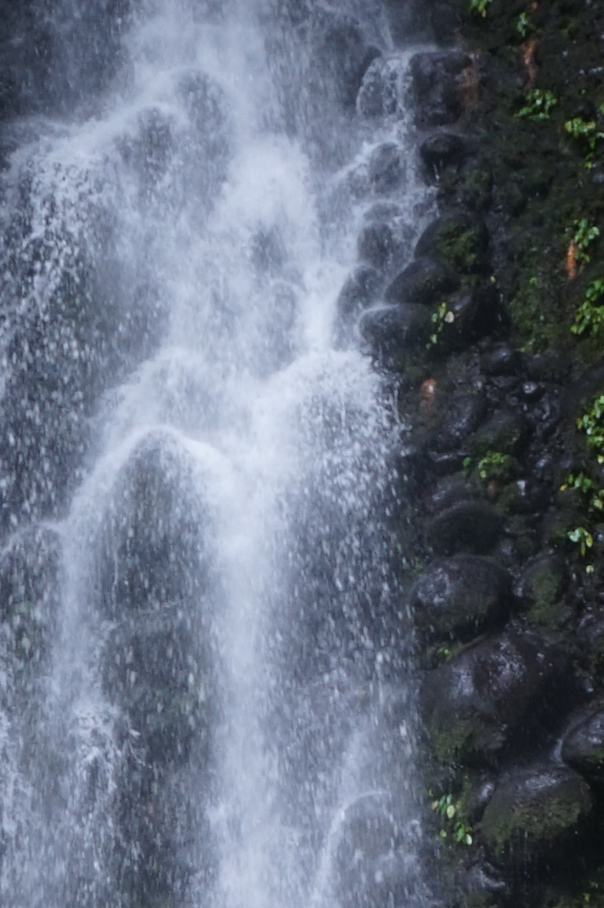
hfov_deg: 12.0
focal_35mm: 114
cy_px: 527
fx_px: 2871
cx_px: 260
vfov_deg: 17.9
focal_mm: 16
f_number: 4
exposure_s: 1/160
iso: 200
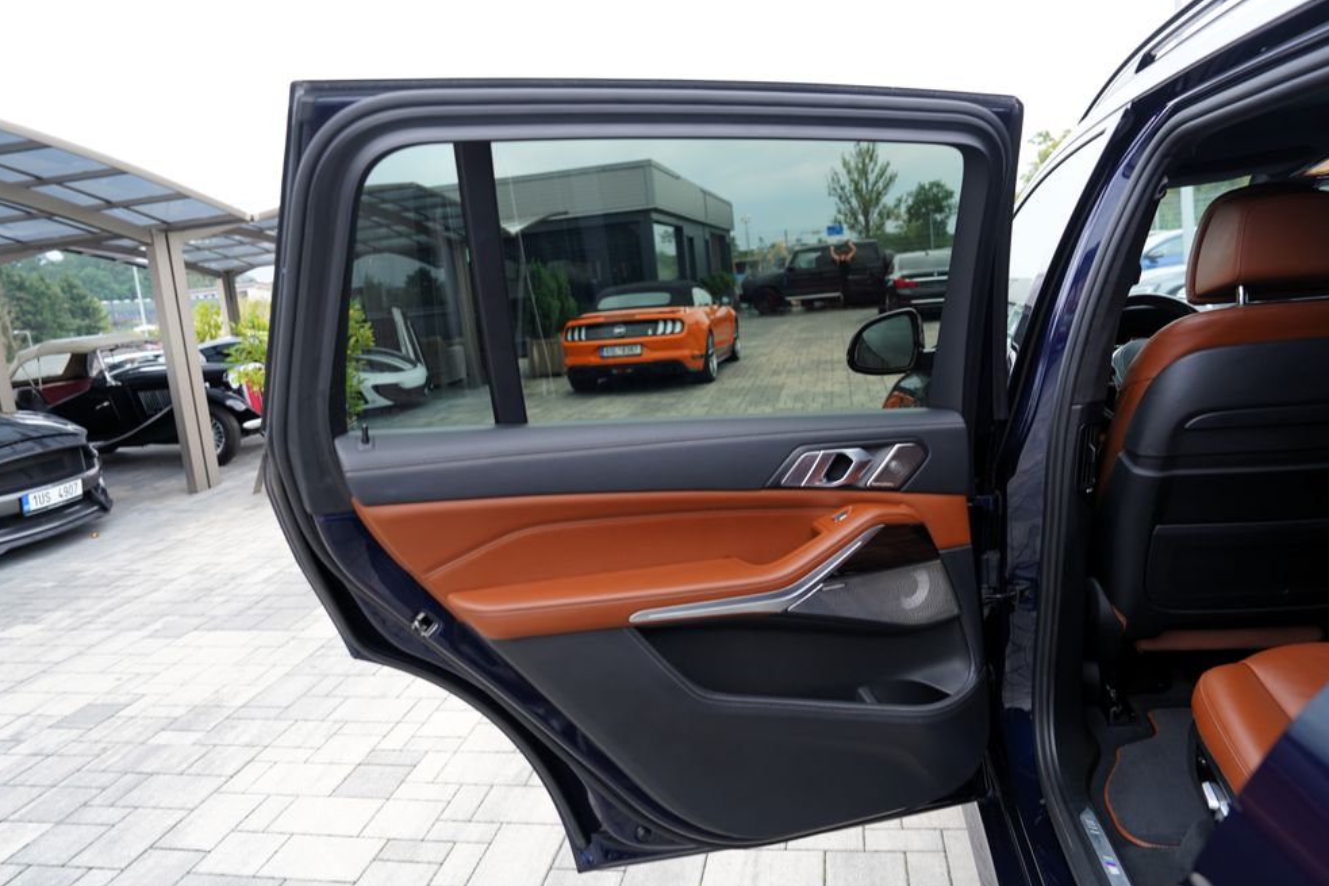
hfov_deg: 71.5
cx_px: 661
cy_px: 448
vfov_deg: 51.3
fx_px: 923
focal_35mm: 25
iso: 100
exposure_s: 1/60
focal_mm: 24
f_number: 4
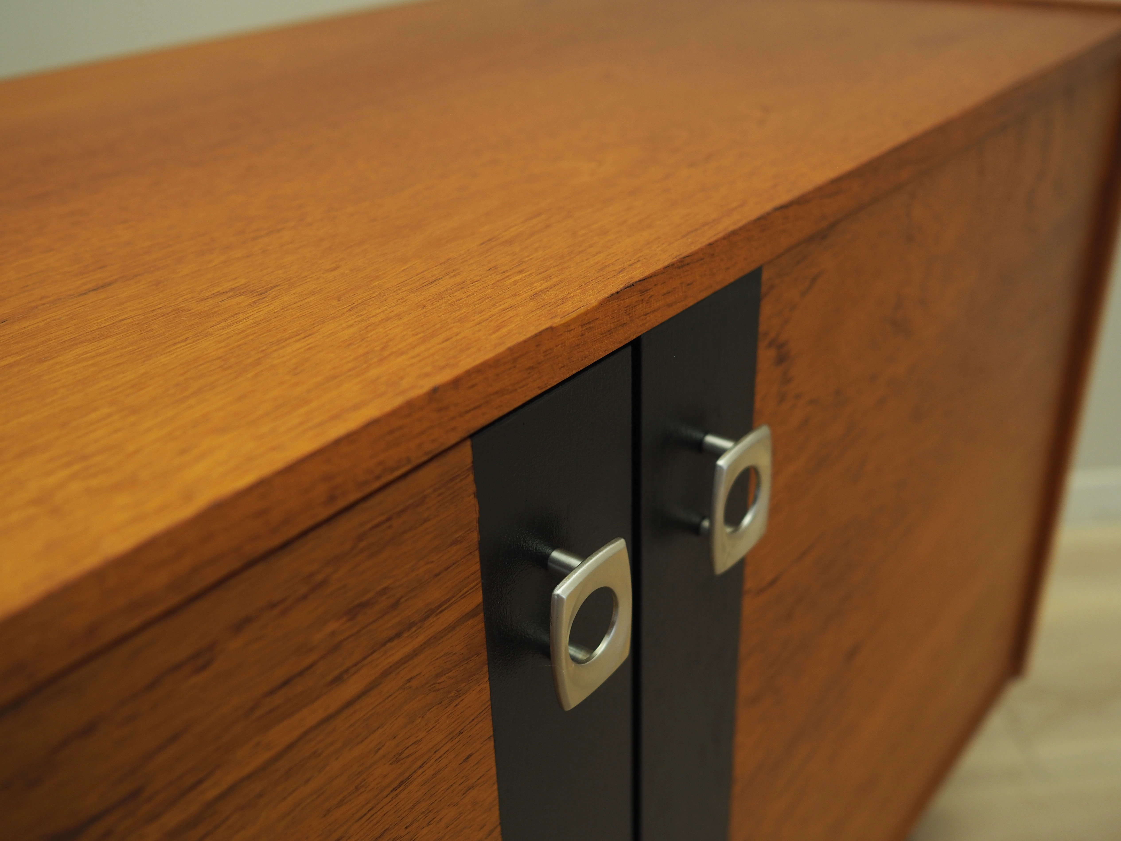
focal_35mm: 34
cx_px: 560
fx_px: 1101
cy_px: 420
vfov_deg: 41.8
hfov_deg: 54.0
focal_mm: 17
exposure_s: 1/30
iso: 200
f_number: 2.5
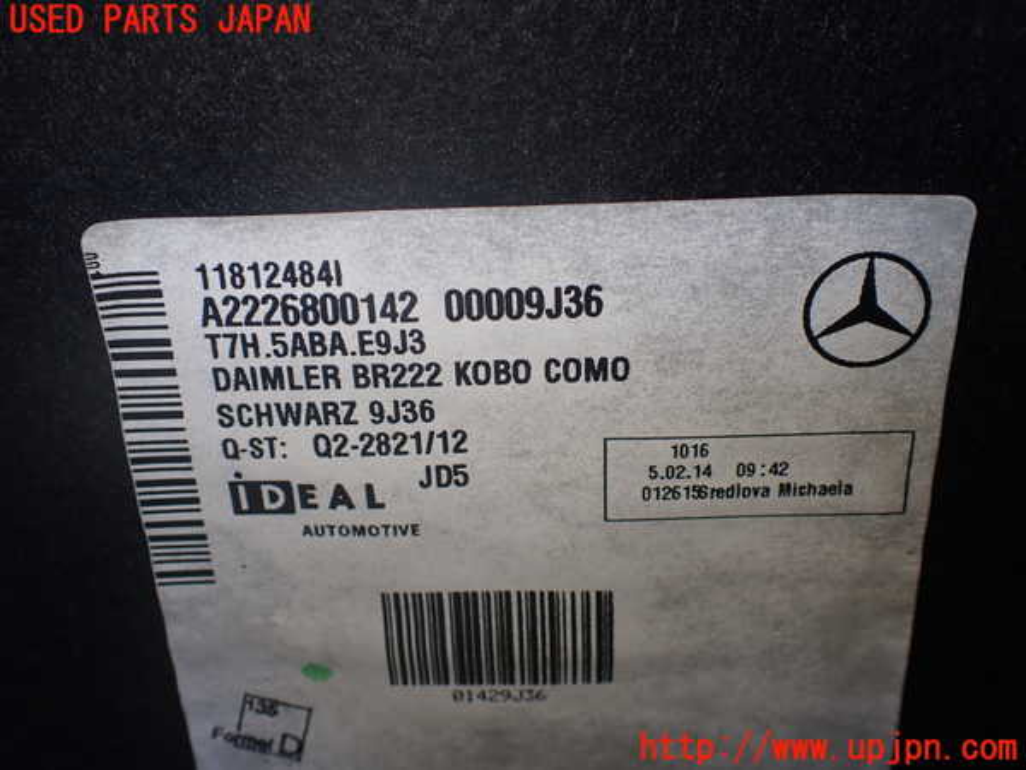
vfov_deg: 46.8
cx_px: 513
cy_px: 385
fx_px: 889
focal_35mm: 30
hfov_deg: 60.0
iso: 125
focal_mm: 5.4
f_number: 2.3
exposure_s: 1/125
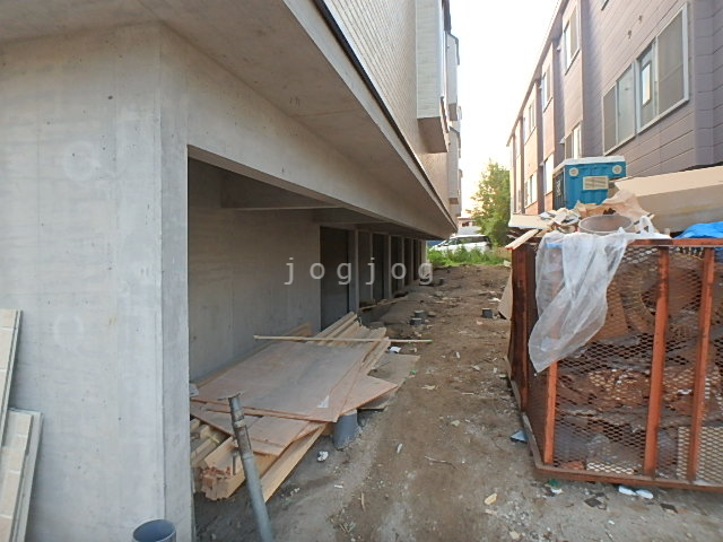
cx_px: 362
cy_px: 271
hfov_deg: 79.0
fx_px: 439
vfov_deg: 63.4
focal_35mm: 21
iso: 200
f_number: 3.5
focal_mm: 3.7
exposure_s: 1/40
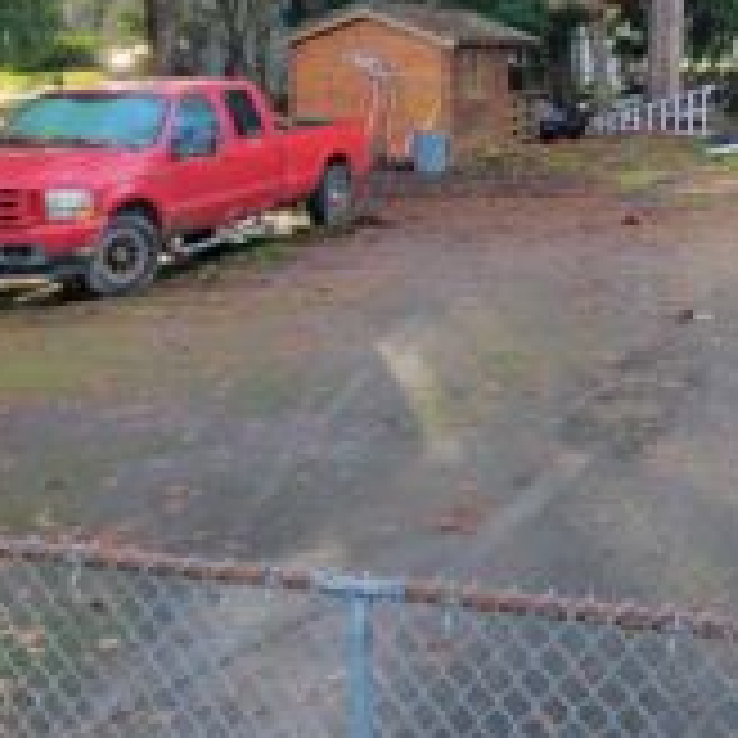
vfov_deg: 29.4
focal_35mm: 56
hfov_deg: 28.7
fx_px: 1351
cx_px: 729
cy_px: 90
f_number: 1.8
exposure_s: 1/138
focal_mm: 5.4
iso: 40
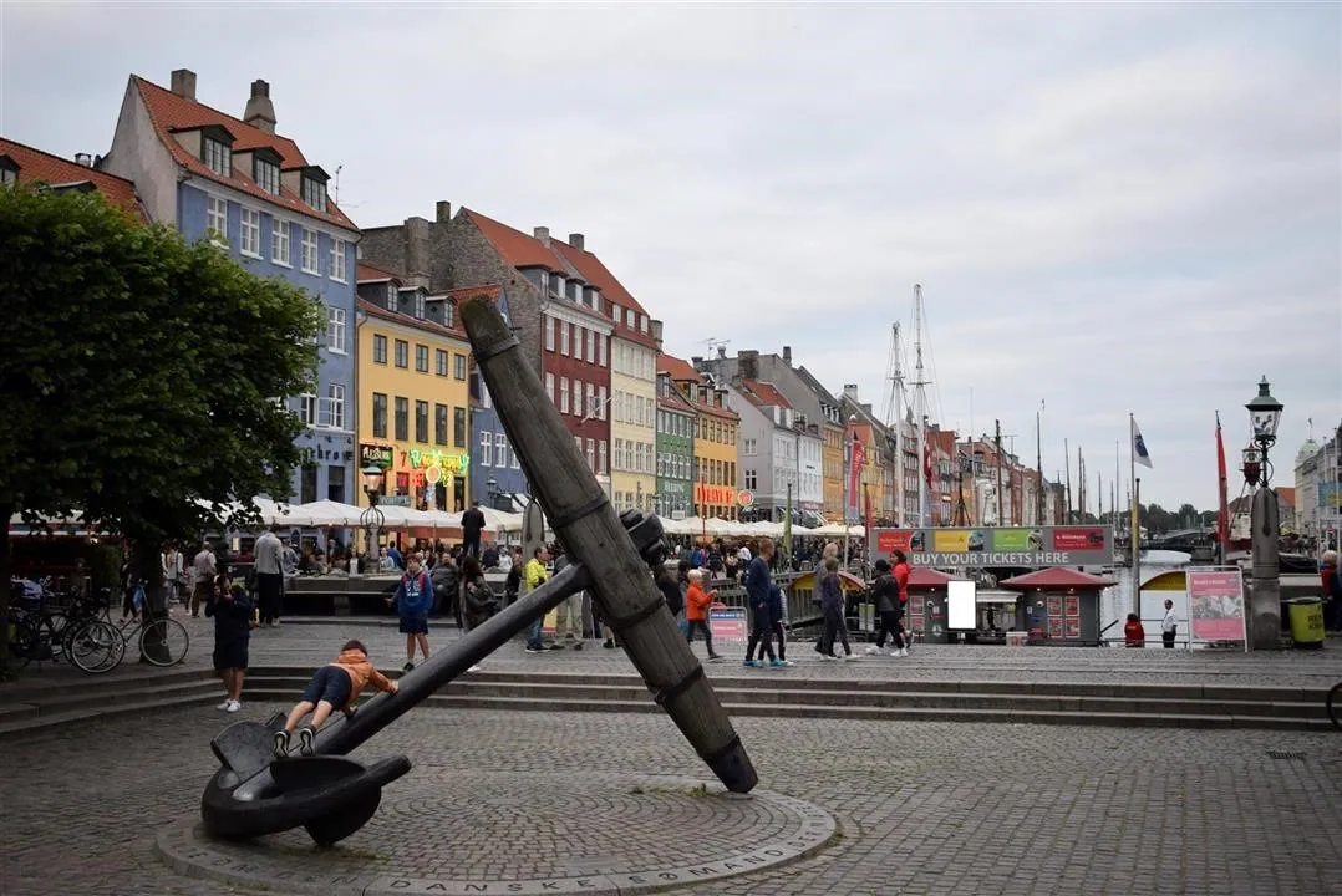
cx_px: 671
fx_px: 1455
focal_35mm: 39
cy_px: 448
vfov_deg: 34.2
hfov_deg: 49.5
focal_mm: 26
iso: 400
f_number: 5
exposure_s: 1/100
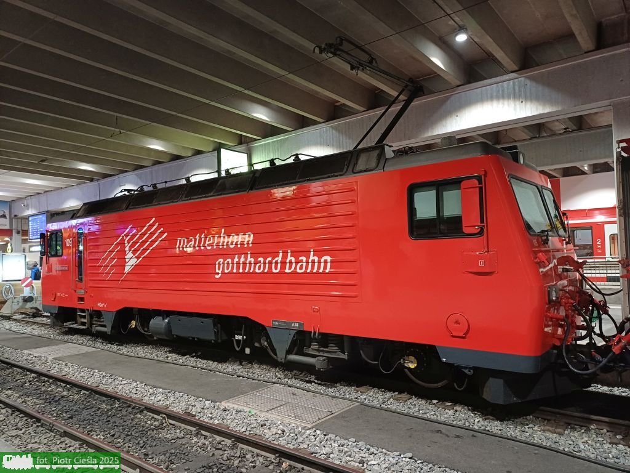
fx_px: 455
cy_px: 236
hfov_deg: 69.4
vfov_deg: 54.9
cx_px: 315
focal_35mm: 25
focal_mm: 4.65
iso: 640
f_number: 1.8
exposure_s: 1/25
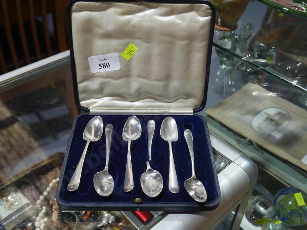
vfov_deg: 36.0
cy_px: 115
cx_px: 154
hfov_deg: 46.8
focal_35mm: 40
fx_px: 355
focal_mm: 20
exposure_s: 1/60
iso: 320
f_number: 4.4
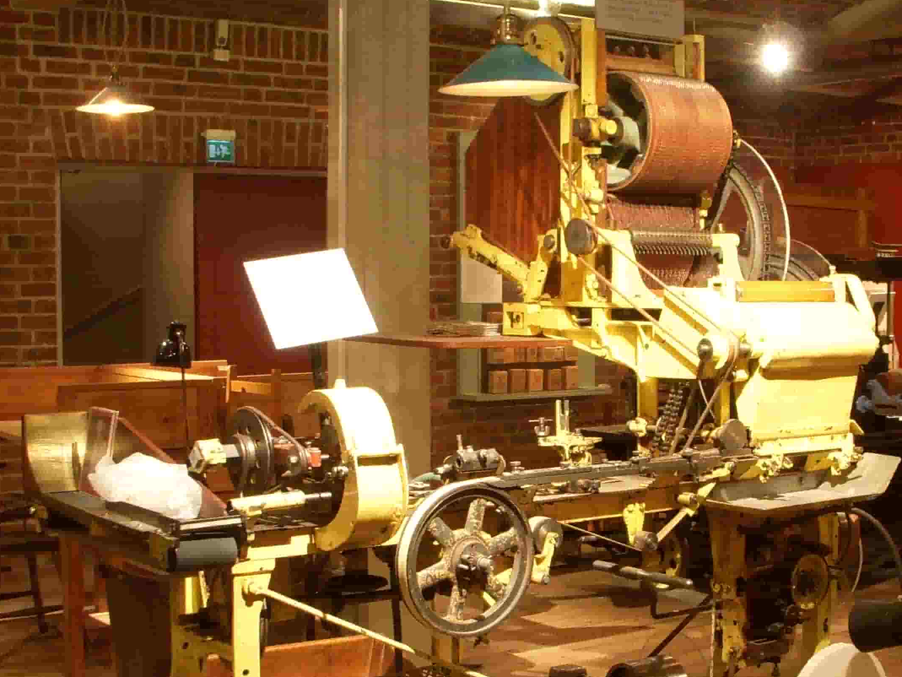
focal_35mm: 58
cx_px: 578
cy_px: 420
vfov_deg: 25.2
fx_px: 1511
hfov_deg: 33.0
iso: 200
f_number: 3.3
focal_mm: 6.3
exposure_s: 1/6
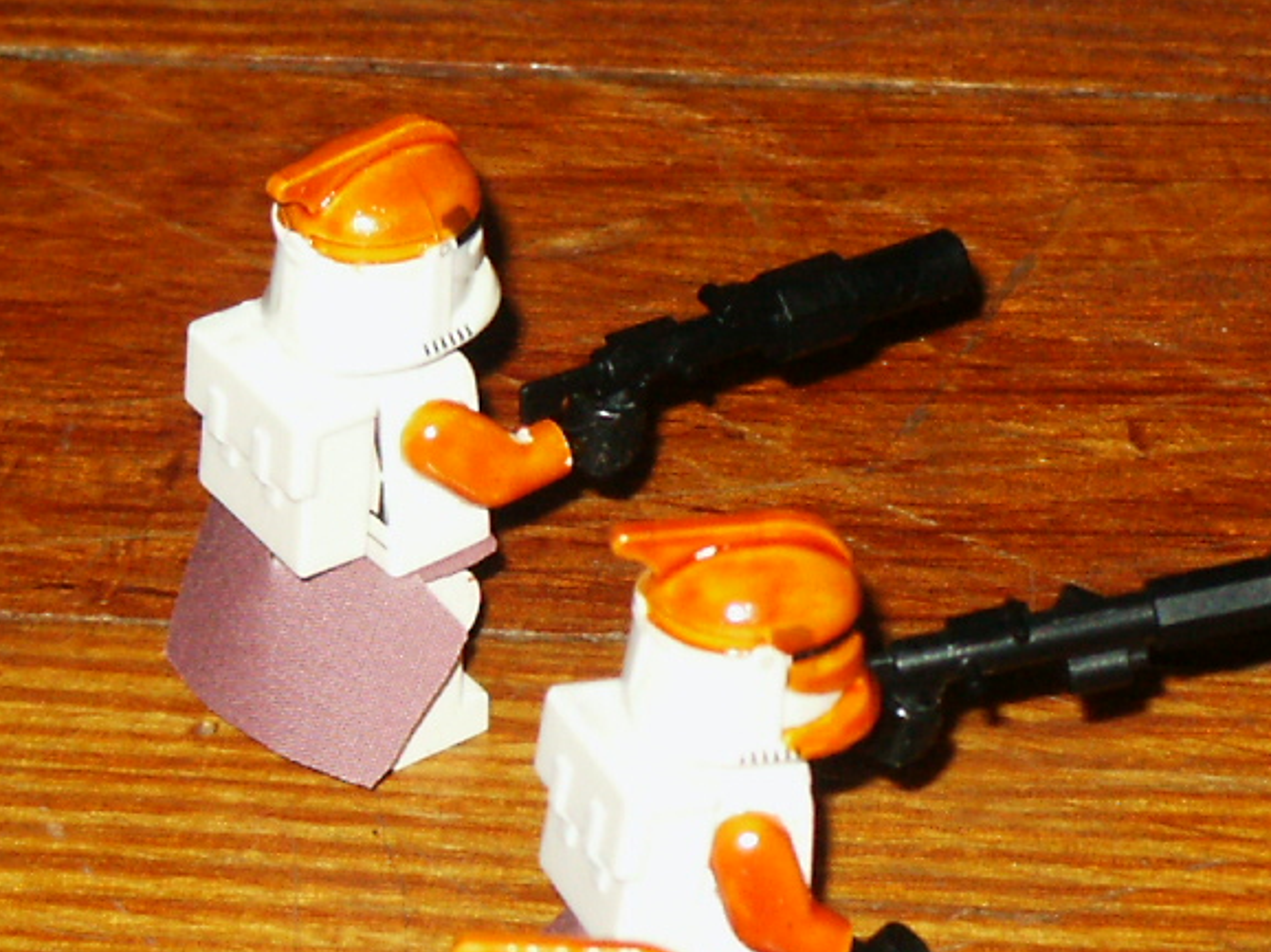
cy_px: 908
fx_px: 13213
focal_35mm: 360
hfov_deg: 5.5
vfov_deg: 4.1
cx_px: 792
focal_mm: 26.54
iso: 200
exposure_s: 1/125
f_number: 3.6
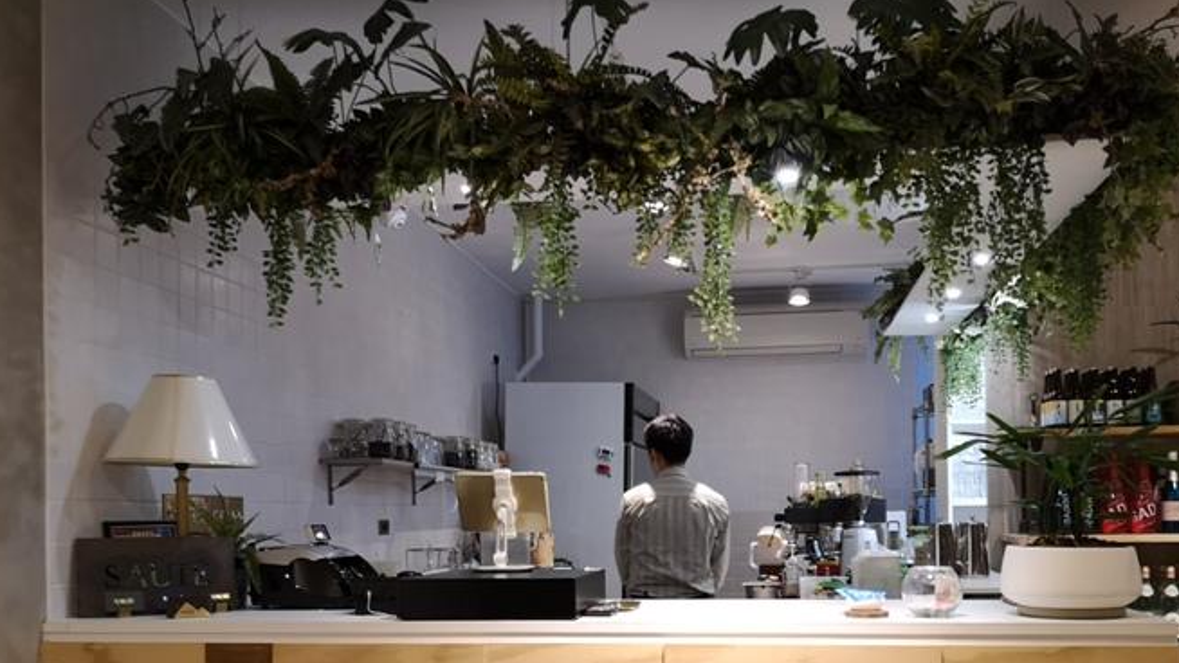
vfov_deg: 32.2
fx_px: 1126
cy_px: 501
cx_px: 642
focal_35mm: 36
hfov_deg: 55.2
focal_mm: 3.95
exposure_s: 1/33.3
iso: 250
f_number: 1.8
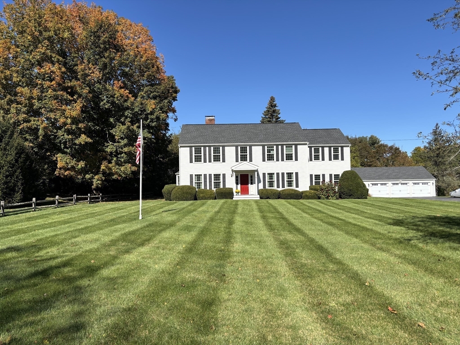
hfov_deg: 67.3
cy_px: 172
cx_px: 230
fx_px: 346
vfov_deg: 53.1
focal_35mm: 26
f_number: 1.6
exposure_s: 1/3106
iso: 50
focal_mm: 5.96
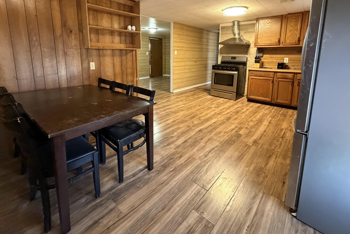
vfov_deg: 68.8
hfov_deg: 93.3
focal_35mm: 17
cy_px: 82
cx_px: 178
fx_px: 165
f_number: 2.2
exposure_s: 1/60
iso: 1000
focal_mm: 2.22
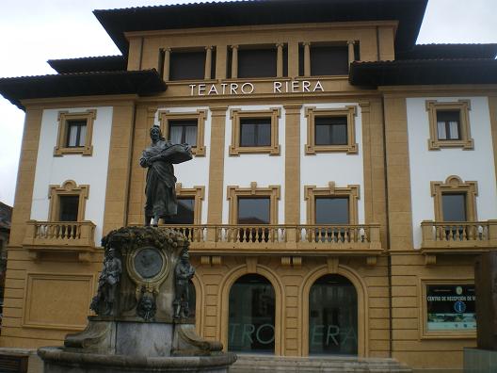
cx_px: 248
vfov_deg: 37.7
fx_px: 546
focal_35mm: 38
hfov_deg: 49.0
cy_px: 186
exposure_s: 1/100
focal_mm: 6.3
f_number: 4.6
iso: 64
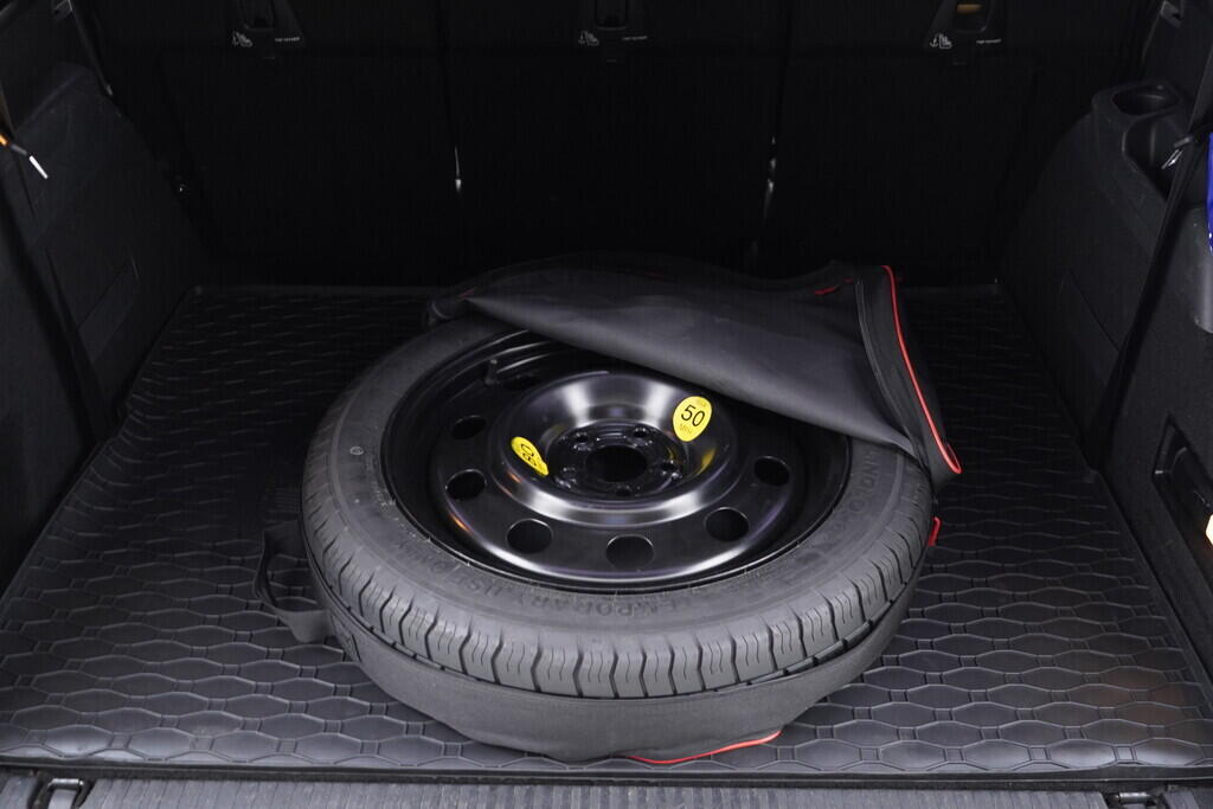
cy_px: 404
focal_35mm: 36
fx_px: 1213
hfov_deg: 53.1
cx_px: 606
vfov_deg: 36.9
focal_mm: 24
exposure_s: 1/40
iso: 1000
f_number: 2.8
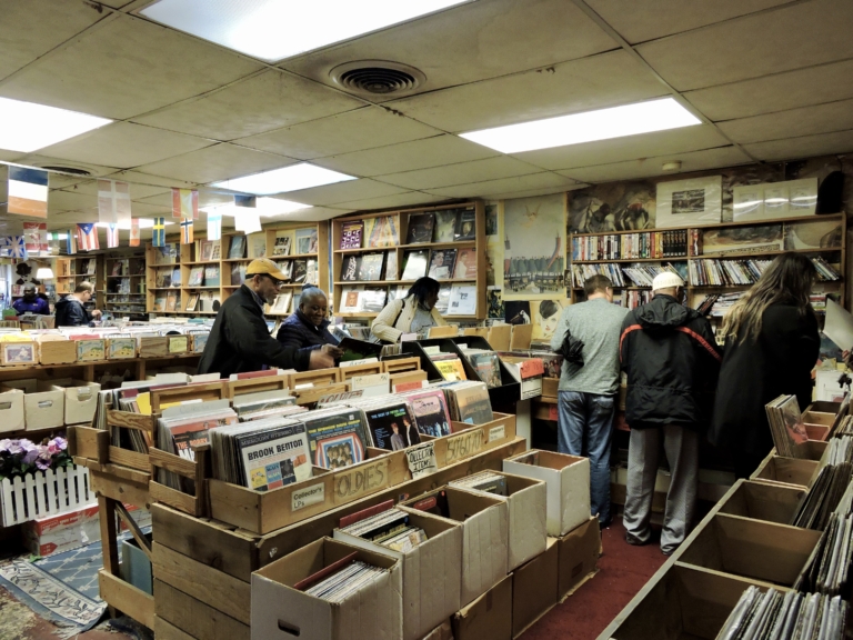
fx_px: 591
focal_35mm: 24
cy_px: 320
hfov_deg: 71.6
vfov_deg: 56.8
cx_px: 426
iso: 400
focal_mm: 4.3
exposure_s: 1/30
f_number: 3.3
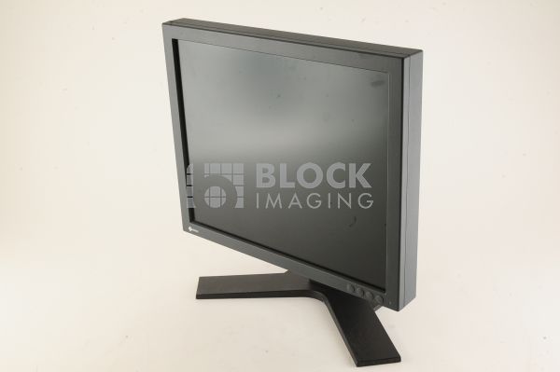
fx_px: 777
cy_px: 186
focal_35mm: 50
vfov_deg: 26.9
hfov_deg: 39.6
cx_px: 280
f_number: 14
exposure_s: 1/160
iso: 1600
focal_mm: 50
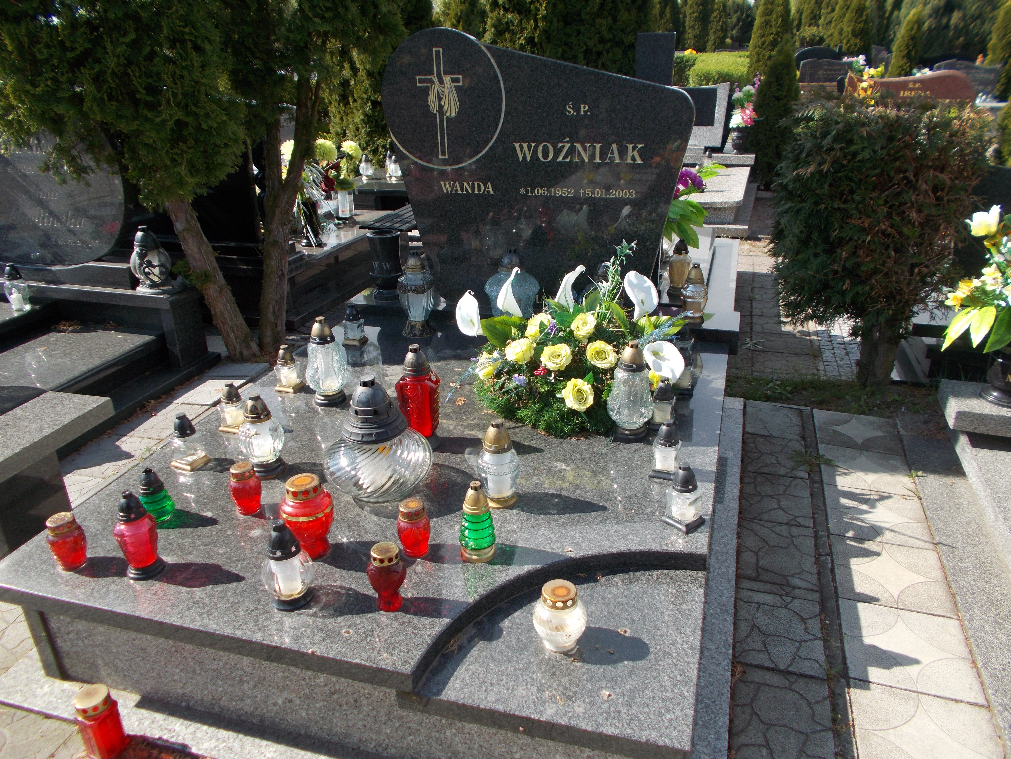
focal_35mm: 26
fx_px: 759
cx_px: 506
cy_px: 380
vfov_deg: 53.1
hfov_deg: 67.3
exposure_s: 1/400
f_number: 3.2
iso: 80
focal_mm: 4.6
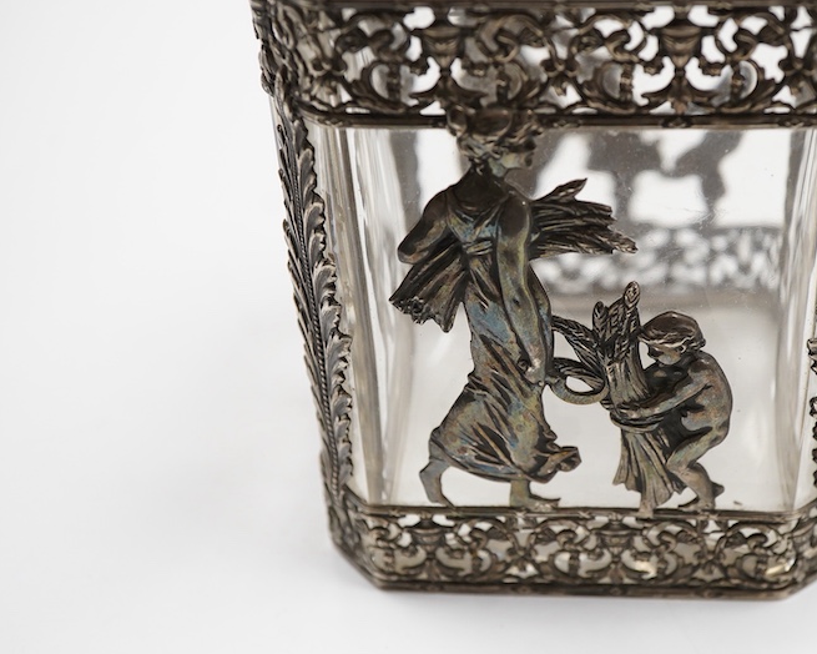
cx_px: 550
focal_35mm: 58
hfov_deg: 32.2
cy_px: 322
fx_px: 1402
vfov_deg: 26.2
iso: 1250
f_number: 9
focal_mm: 30
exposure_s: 1/125
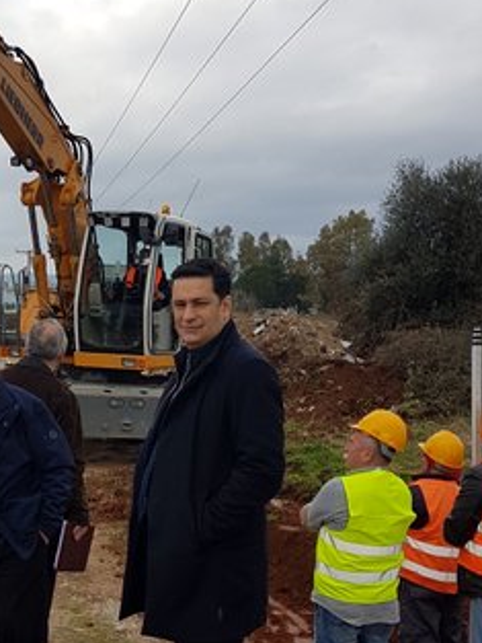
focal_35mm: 54
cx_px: 131
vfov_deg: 35.3
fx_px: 1002
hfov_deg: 26.8
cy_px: 409
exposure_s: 1/1596
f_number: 1.7
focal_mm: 4.2
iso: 40
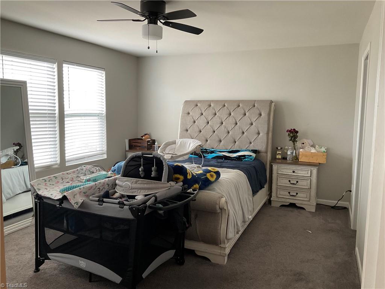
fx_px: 323
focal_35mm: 29
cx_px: 192
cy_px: 144
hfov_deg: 61.7
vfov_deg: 48.2
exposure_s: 1/50
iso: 64
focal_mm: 3
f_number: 1.8
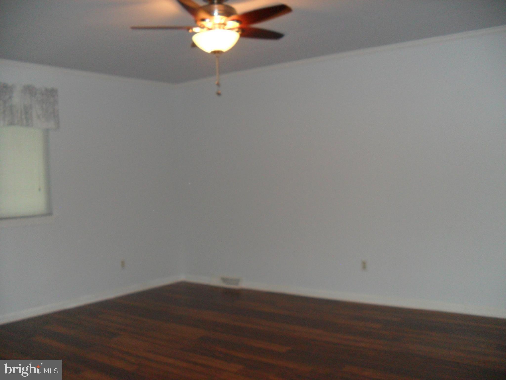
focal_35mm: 35
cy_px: 190
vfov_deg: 40.7
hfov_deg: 52.6
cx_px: 253
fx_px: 512
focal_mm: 6.3
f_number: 3
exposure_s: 1/45
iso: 200
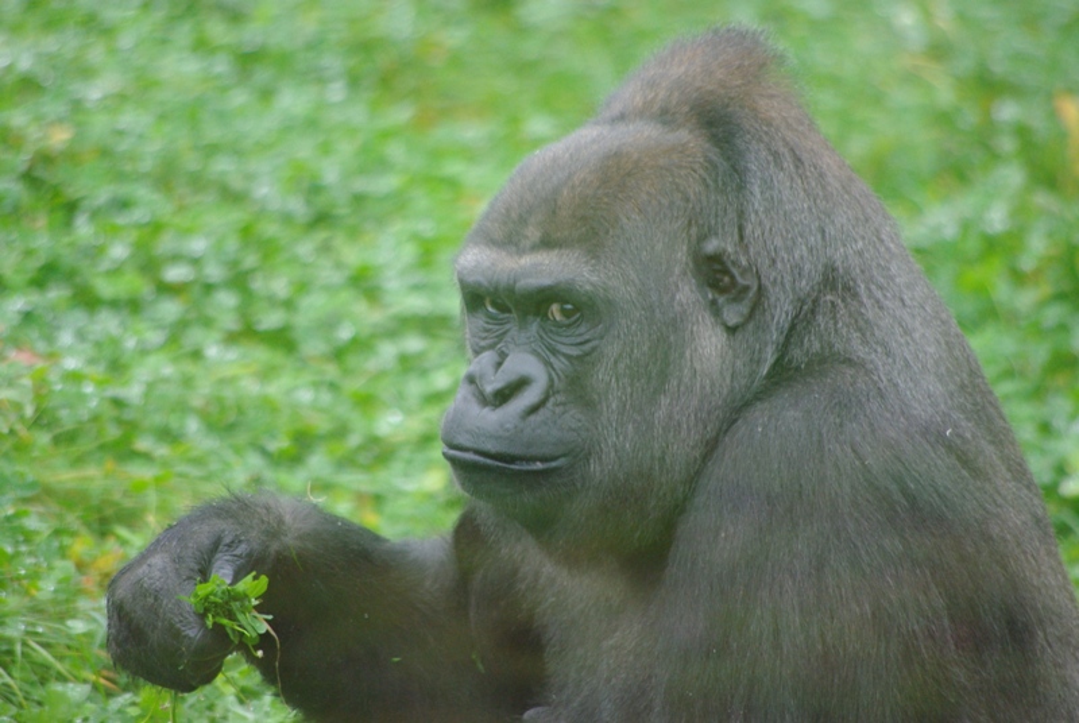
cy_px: 362
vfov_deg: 3.1
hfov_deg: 4.6
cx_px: 540
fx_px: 13507
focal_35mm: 450
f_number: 5.8
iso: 800
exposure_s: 1/180
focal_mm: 300
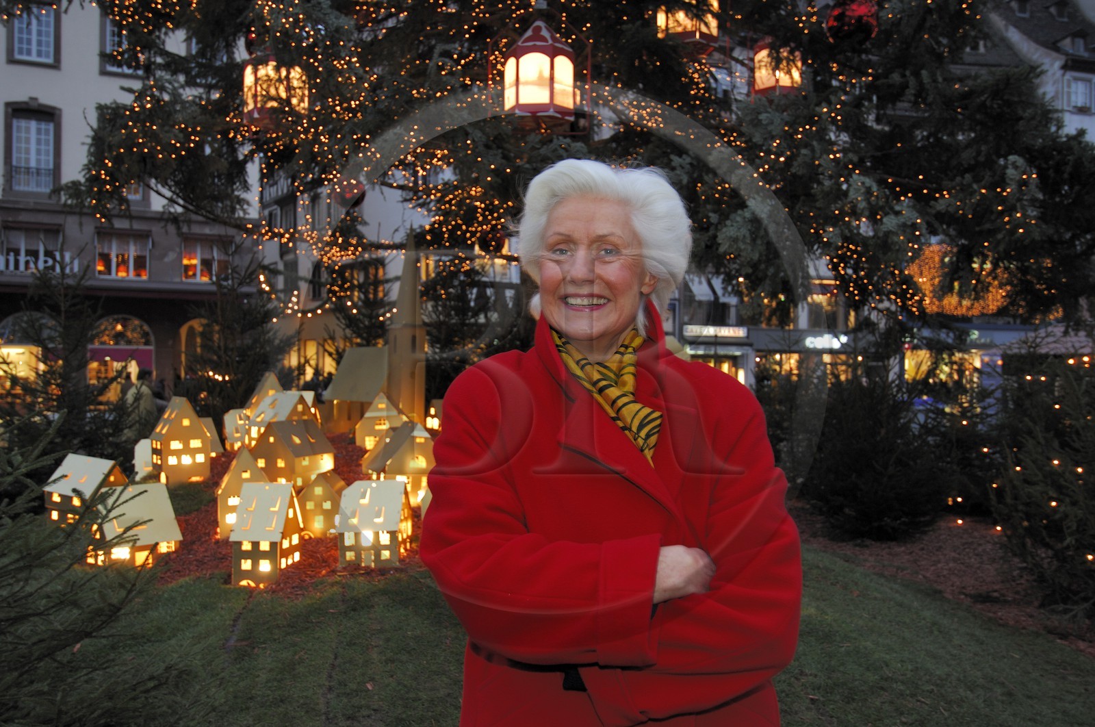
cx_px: 548
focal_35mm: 33
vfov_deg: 39.9
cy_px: 364
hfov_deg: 57.3
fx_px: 1002
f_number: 4.5
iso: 100
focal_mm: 22
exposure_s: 1/10
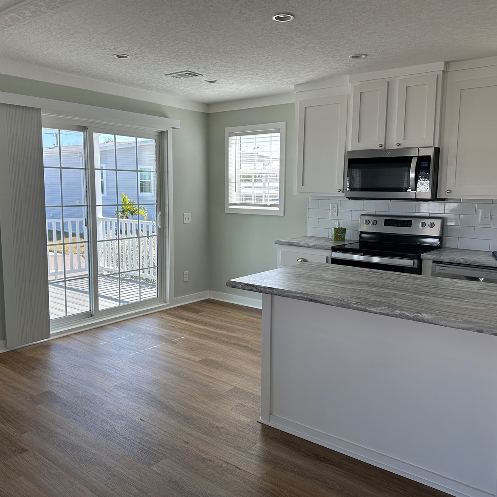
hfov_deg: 55.6
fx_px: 471
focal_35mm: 29
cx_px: 237
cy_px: 243
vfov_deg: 55.6
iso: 80
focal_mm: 6.86
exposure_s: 1/467
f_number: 1.78
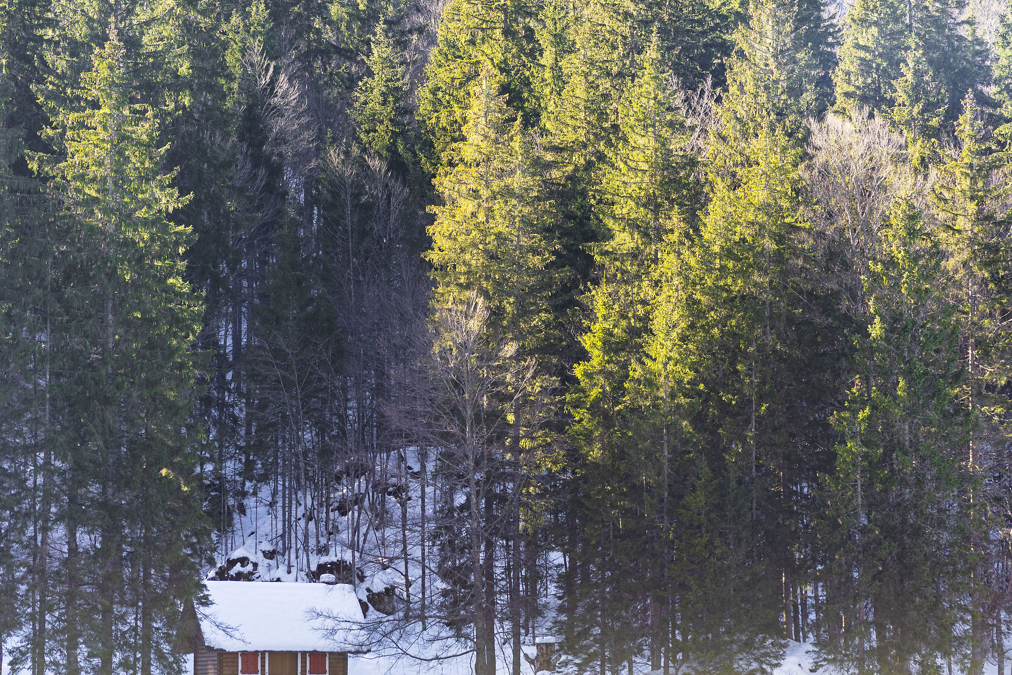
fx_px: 3907
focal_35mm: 139
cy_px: 392
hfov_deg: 14.8
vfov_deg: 9.9
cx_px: 588
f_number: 6.3
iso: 100
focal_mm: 110
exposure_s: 1/100
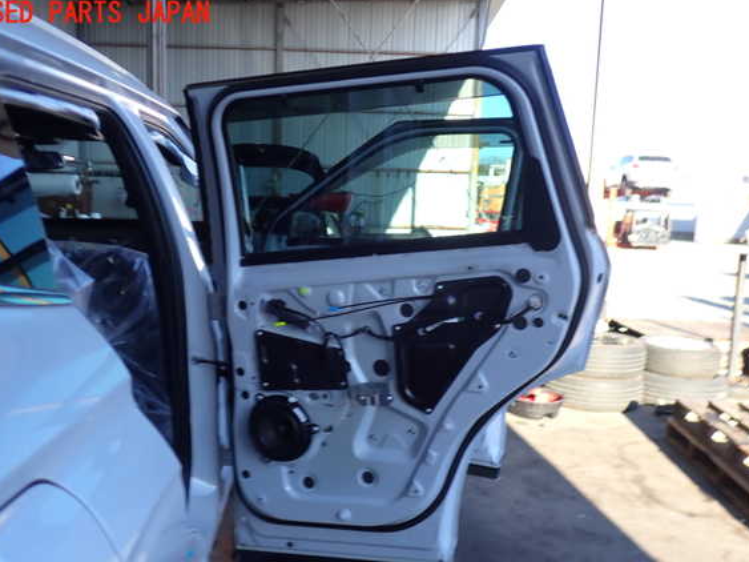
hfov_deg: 56.8
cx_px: 367
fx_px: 692
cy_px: 297
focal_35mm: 32
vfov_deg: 44.1
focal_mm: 5.4
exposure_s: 1/30
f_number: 6.3
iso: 100
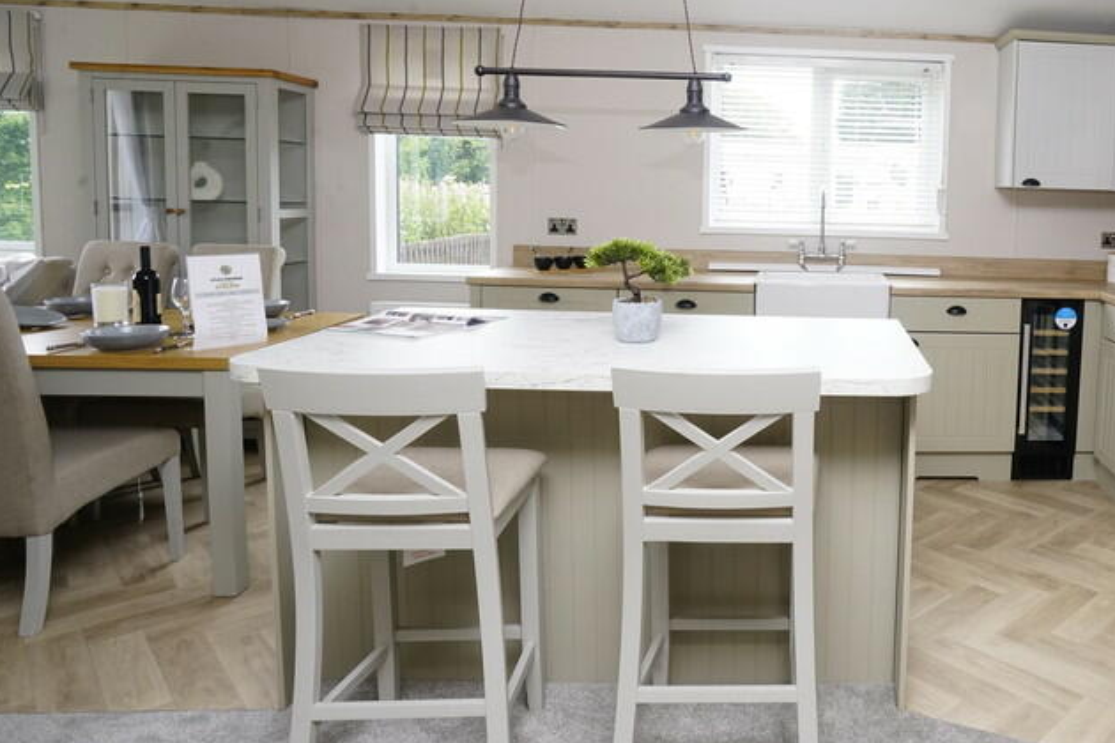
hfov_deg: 64.2
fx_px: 805
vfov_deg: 48.9
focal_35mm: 26
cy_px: 261
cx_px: 867
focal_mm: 16
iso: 1250
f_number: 14
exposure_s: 1/60
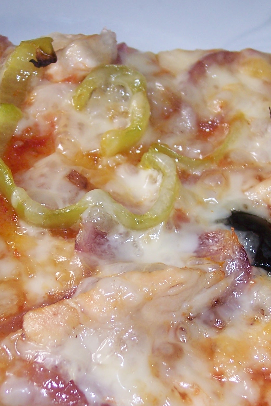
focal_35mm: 74
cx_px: 109
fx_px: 835
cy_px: 246
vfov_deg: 27.3
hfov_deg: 18.4
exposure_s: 1/60
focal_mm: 8
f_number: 2.8
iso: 100
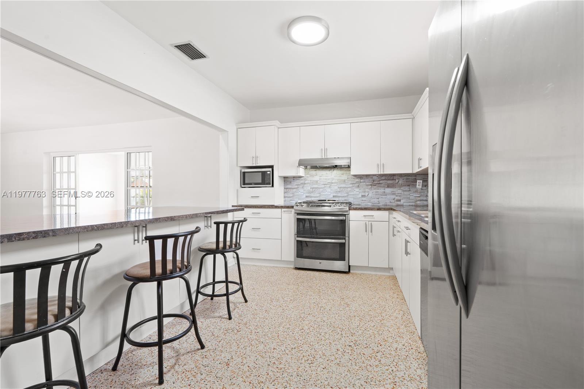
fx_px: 259
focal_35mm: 16
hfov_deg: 96.7
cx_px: 292
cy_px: 194
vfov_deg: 73.7
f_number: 9
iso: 200
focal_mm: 16
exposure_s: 1/1.25
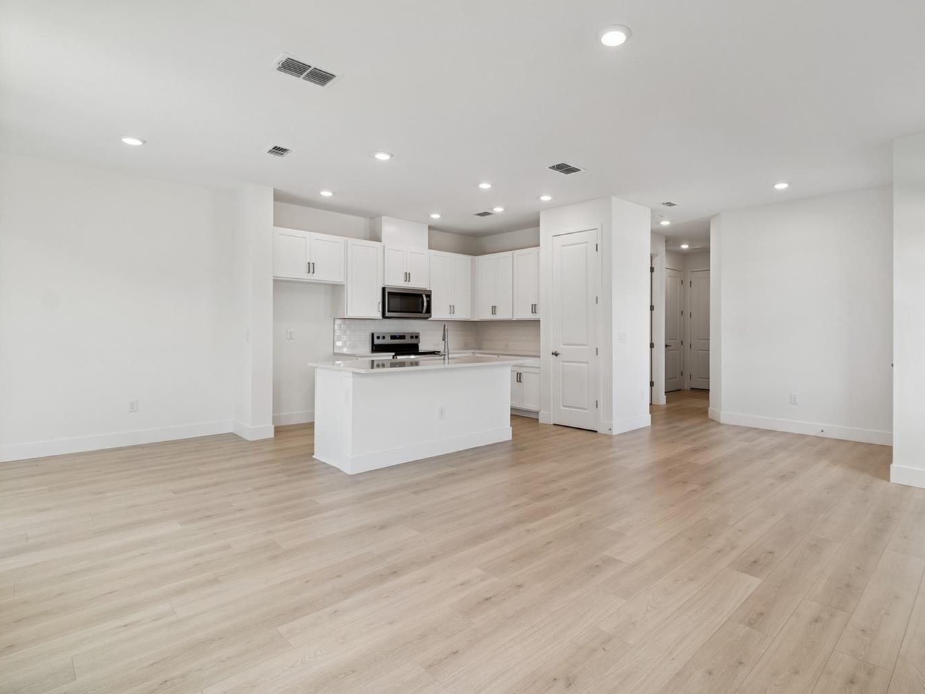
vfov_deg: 74.7
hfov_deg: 90.2
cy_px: 336
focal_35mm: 17
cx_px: 542
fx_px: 454
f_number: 7.1
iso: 100
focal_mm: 10
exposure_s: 1/25
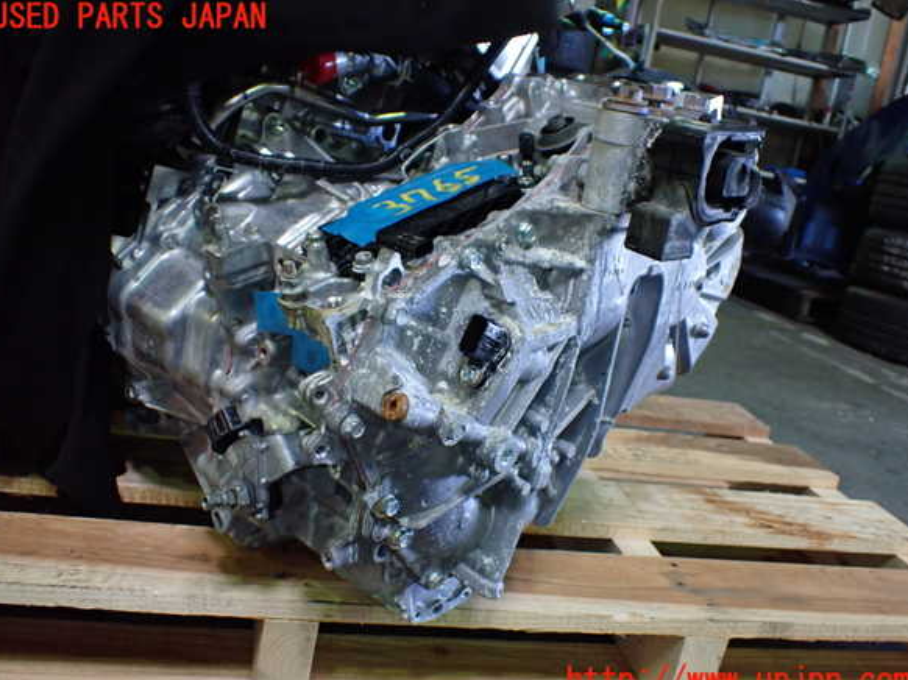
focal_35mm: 33
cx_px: 451
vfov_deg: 42.9
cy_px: 349
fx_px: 865
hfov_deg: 55.4
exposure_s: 1/125
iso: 500
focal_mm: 5.79
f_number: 2.4
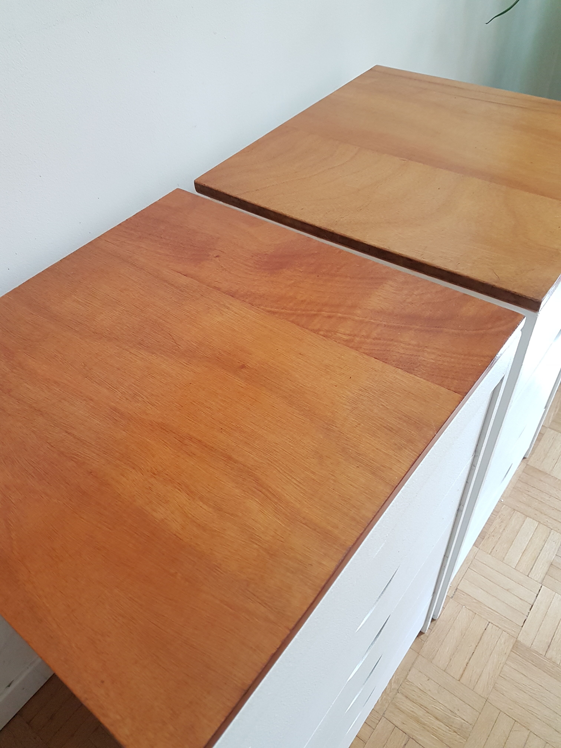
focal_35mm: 26
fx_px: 562
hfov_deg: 53.1
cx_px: 280
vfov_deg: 67.3
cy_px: 374
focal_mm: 4.2
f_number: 1.7
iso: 200
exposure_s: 1/14
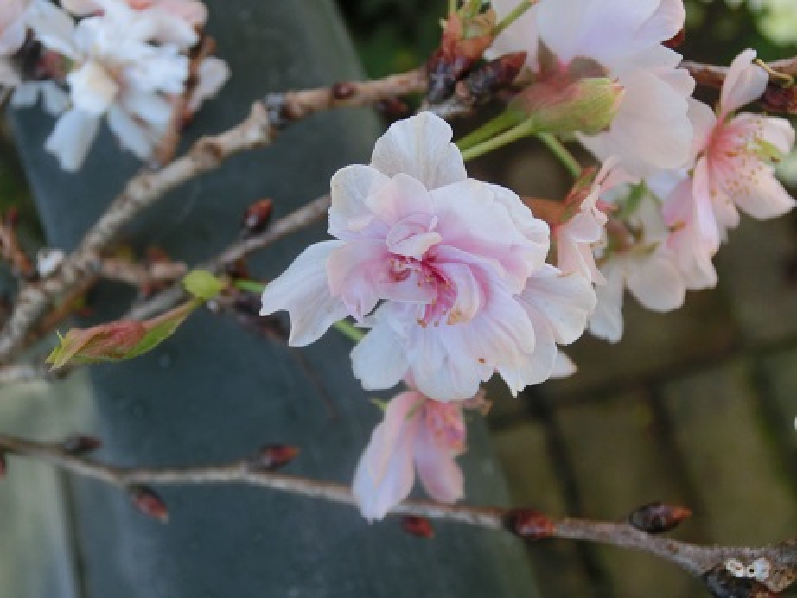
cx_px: 398
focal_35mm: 37
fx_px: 852
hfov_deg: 50.1
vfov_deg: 38.7
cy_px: 299
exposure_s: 1/125
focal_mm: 6.5
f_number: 4.1
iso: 200
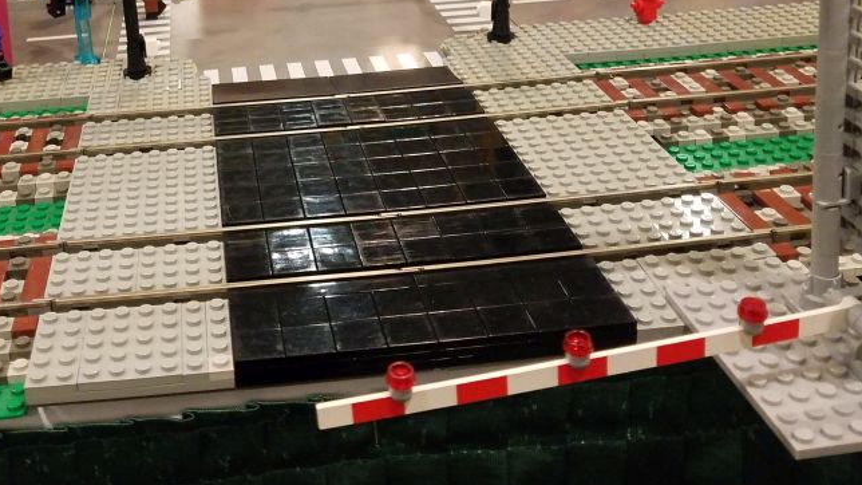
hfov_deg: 45.5
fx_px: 1006
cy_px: 35
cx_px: 269
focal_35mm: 44
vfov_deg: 26.1
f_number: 1.7
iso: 200
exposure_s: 1/12
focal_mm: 4.2
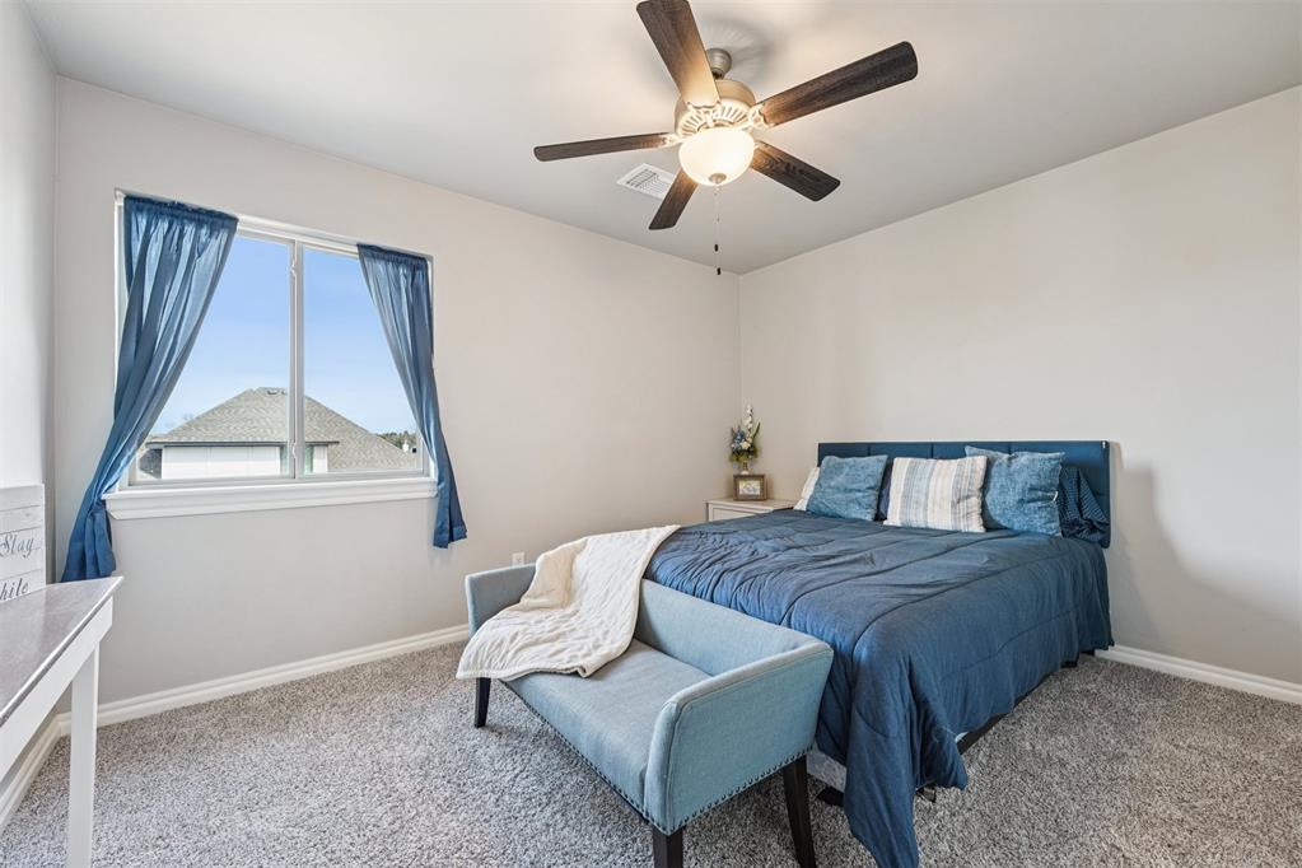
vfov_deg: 81.2
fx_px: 506
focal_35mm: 14
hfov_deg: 104.3
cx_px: 651
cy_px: 434
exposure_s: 1/13
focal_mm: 14
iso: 400
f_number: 8
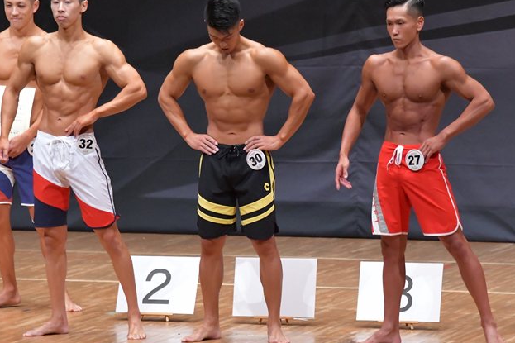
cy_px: 151
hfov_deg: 6.5
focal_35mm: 317
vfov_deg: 4.3
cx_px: 276
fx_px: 4533
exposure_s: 1/400
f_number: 5.6
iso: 8000
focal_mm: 170
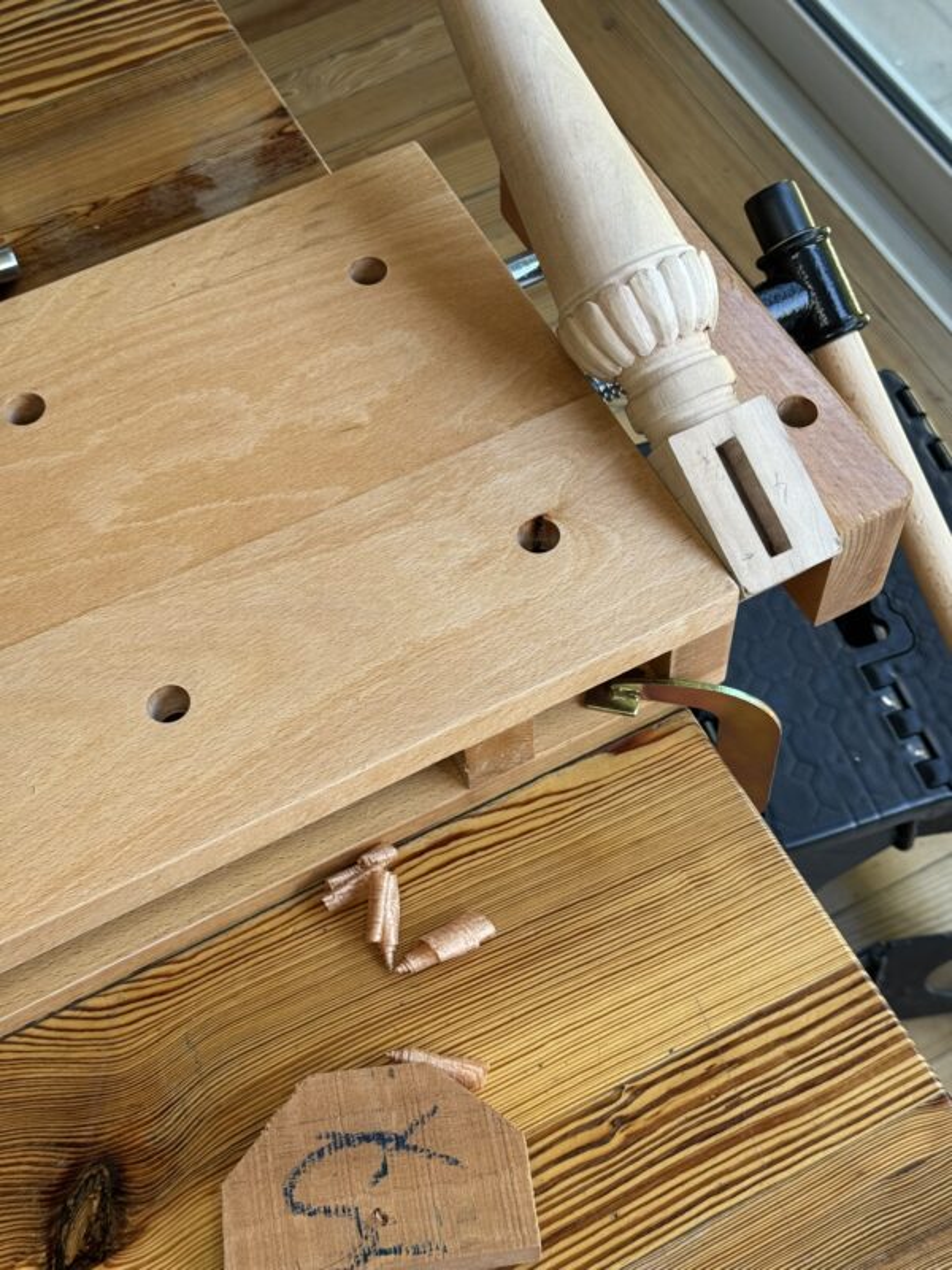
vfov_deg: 39.7
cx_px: 476
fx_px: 1760
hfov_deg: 30.3
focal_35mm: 48
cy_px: 635
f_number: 1.78
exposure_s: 1/121
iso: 80
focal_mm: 6.76
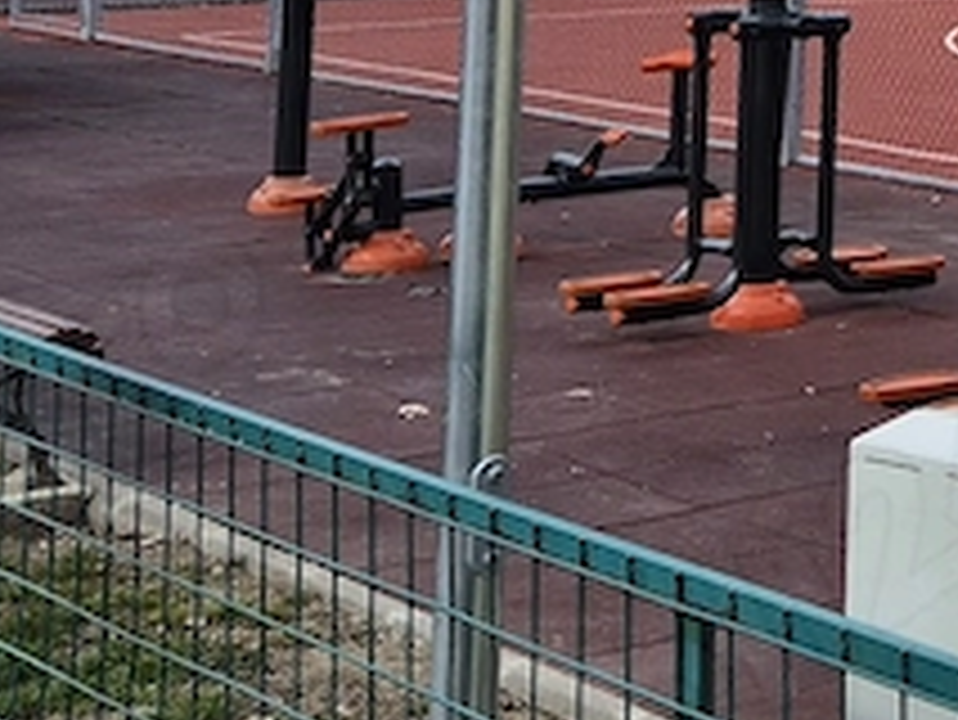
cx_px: 1358
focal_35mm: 108
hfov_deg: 16.8
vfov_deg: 12.7
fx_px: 2991
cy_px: -477
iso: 25
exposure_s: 1/1776
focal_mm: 5.4
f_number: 1.8
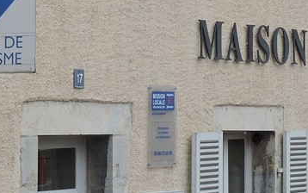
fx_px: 1864
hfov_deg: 9.4
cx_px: 200
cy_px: 117
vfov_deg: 5.9
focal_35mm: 222
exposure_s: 1/160
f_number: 4
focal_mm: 9
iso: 100
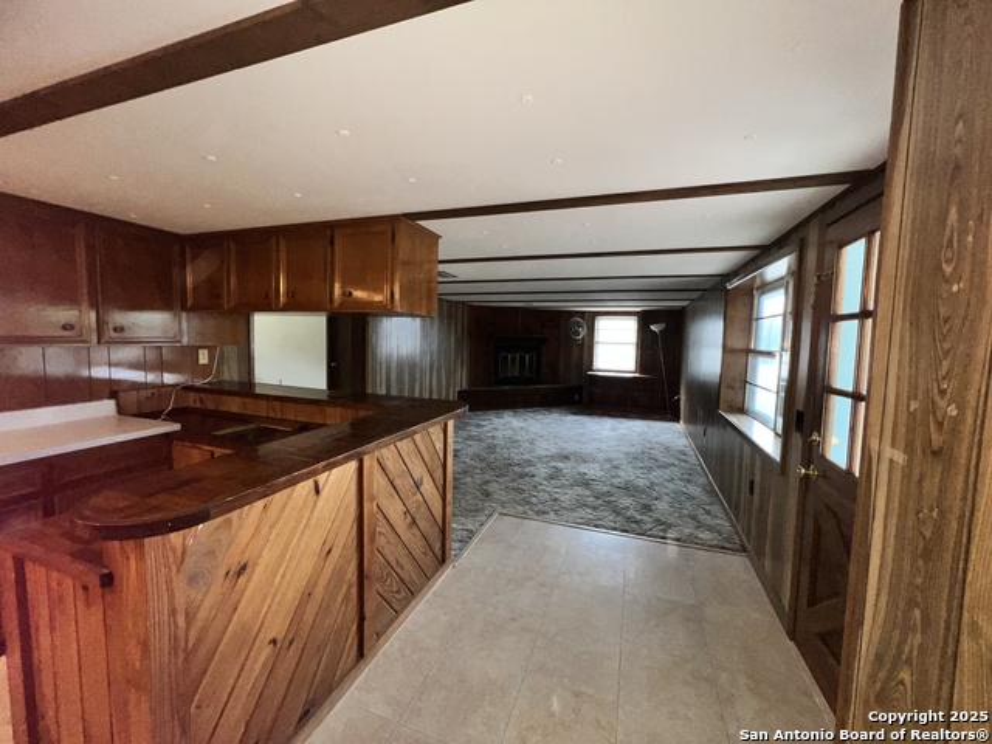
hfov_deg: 106.2
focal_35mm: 13
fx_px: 373
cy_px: 372
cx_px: 496
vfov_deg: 89.9
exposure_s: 1/60
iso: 100
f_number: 1.8
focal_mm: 1.57
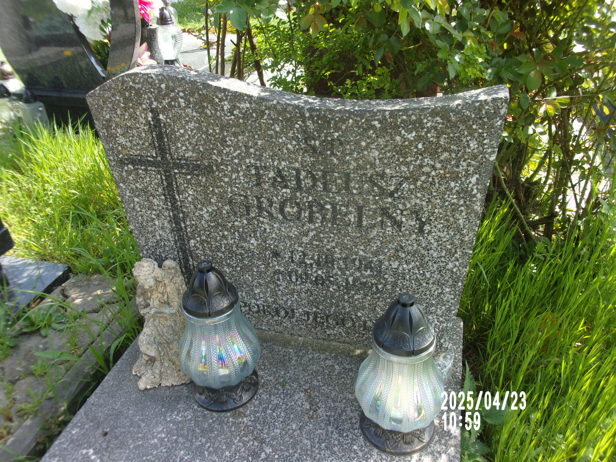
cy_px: 231
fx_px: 498
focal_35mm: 28
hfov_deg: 63.4
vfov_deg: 49.7
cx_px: 308
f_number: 3.9
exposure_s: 1/140
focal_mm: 5.1
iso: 80
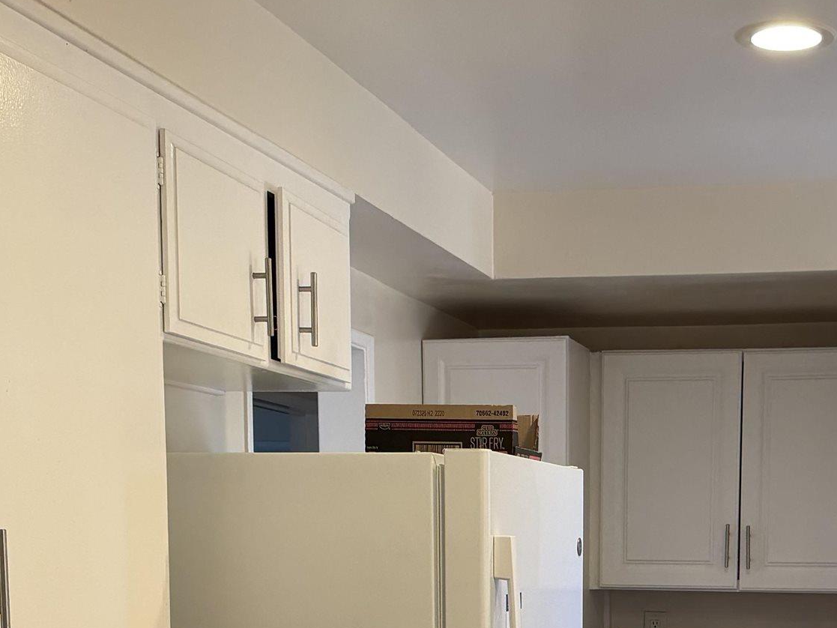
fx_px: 1596
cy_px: 710
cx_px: 598
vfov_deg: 21.0
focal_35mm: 66
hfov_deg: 29.1
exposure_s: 1/120
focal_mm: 6.76
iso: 200
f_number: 1.78
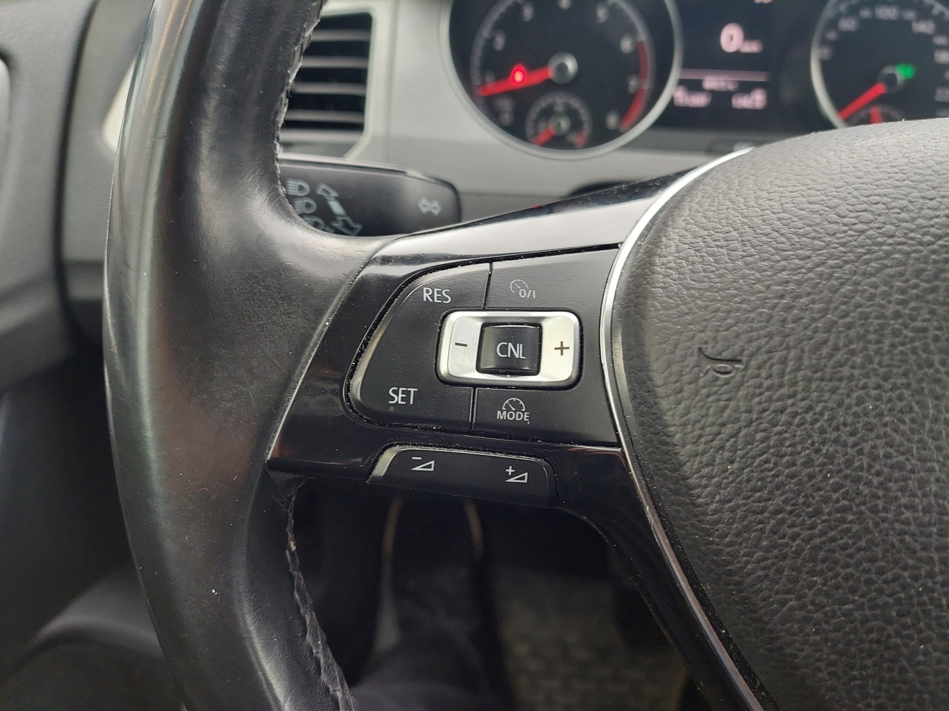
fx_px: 685
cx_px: 474
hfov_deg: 69.4
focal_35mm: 25
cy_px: 356
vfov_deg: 54.9
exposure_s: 1/50
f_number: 1.8
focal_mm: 5.23
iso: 100
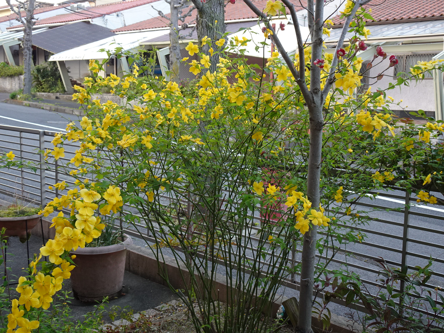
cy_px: 166
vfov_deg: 37.7
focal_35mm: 38
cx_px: 222
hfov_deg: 49.0
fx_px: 487
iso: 160
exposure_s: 1/40
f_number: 4
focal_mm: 6.44
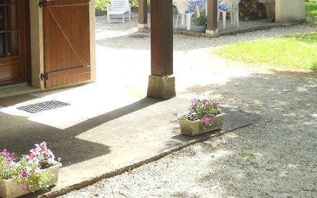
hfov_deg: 29.1
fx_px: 588
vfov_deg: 18.6
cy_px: -6
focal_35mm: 68
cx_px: 39
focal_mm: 5.8
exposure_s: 1/160
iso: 80
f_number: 3.5
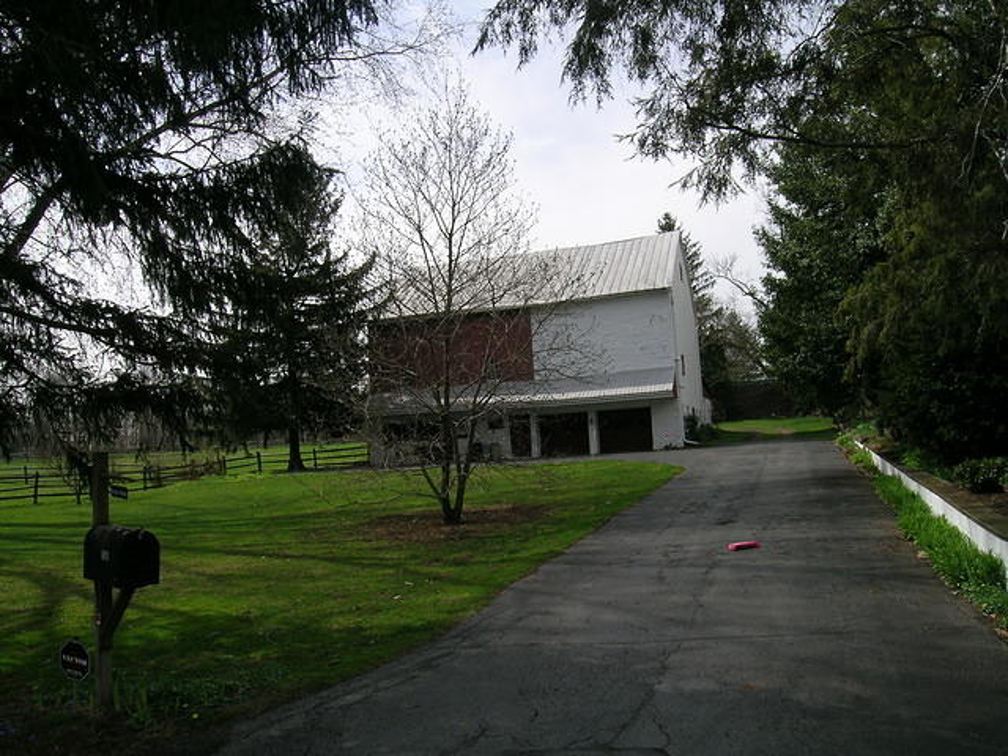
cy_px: 378
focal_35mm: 28
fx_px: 815
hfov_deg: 63.4
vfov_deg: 49.7
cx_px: 504
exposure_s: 1/250
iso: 50
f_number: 7.1
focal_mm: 5.8
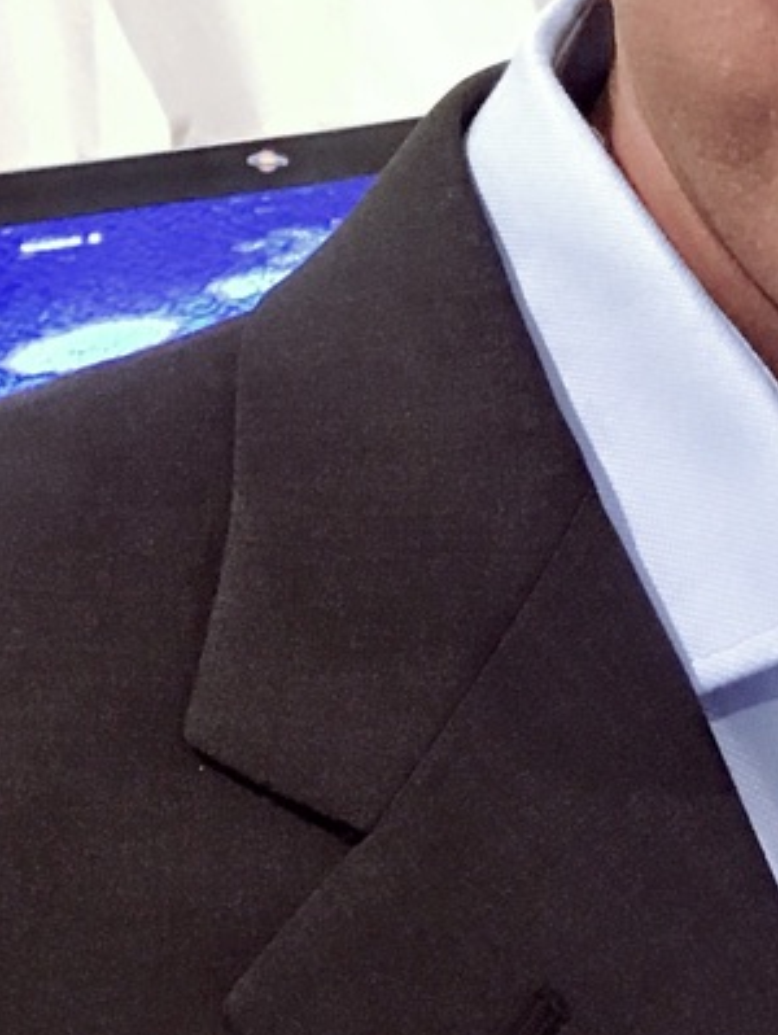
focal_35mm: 82
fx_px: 2453
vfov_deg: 22.0
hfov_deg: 17.4
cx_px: 864
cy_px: -215
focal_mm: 2.87
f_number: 2.2
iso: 200
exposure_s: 1/15
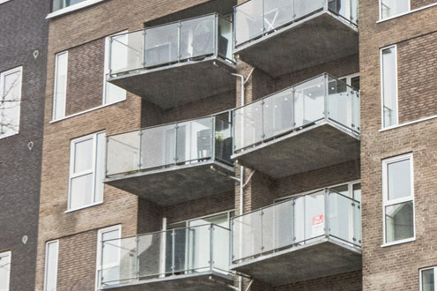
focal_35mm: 115
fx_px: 1395
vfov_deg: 11.8
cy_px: 272
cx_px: 392
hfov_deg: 17.5
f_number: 9
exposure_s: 1/40
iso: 1250
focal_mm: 19
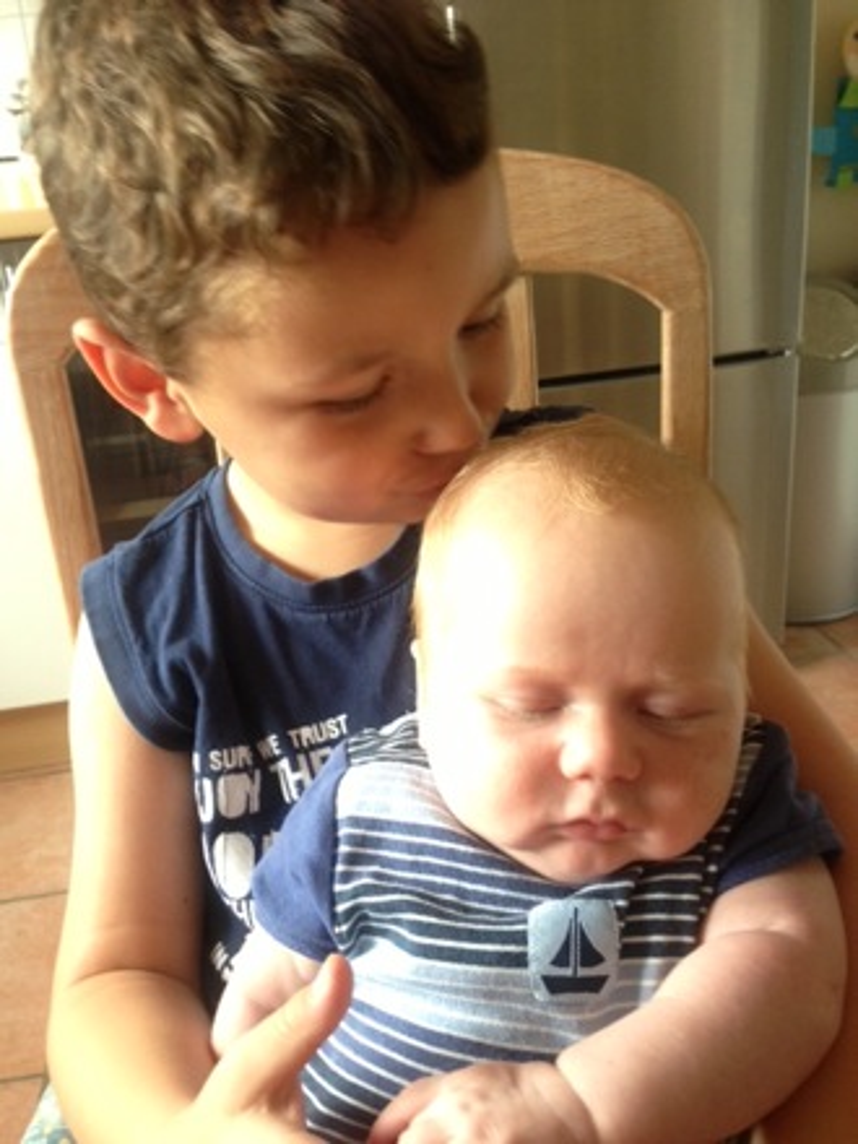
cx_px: 429
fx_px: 1091
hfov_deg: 42.9
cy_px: 572
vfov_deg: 55.4
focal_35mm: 33
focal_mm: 4.13
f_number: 2.4
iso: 100
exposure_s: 1/20
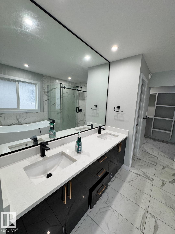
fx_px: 94
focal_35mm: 14
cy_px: 117
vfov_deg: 102.1
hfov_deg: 85.7
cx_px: 88
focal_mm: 2.22
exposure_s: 1/120
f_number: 2.2
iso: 160
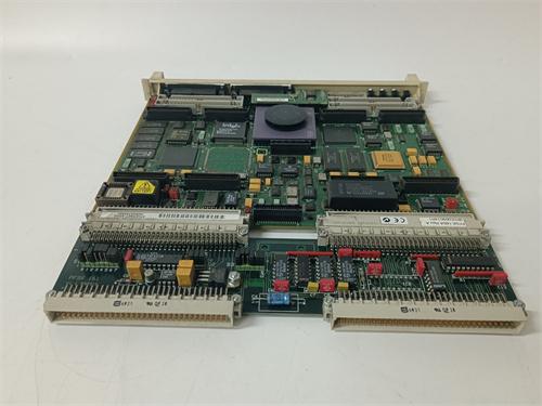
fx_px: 423
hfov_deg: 65.3
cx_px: 271
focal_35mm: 27
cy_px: 203
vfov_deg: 51.4
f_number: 1.9
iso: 808
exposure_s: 1/50
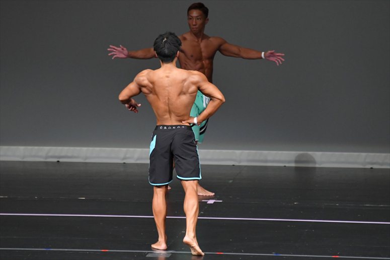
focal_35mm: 345
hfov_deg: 6.0
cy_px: 130
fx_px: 3736
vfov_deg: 4.0
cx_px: 195
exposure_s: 1/400
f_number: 5.6
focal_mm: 230
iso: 4000
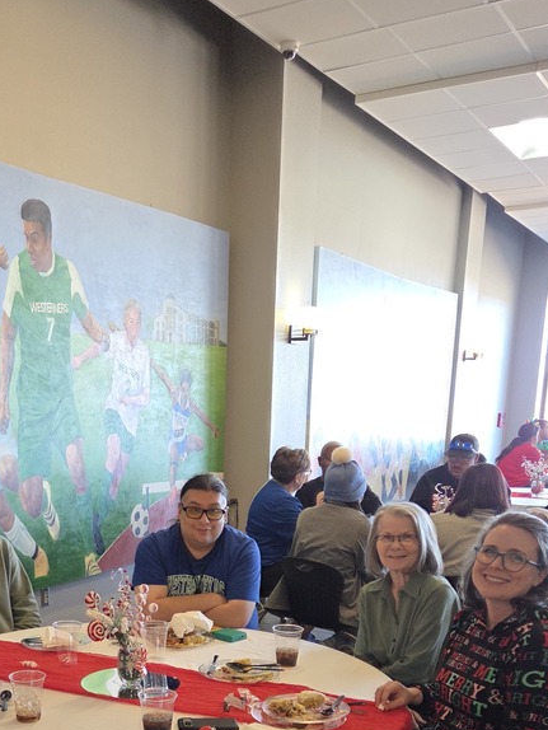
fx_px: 865
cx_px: 150
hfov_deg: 34.6
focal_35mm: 41
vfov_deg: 43.2
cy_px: 603
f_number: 1.8
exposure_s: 1/120
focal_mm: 5.4
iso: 250
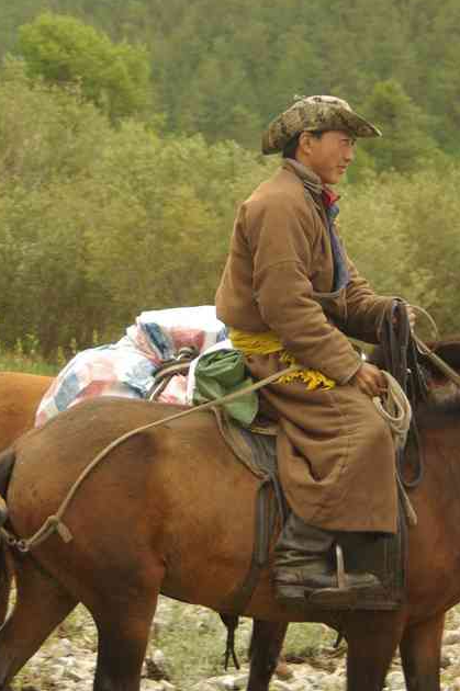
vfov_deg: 12.3
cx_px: 231
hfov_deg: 8.2
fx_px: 3206
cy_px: 347
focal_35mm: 167
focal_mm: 70
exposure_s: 1/125
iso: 100
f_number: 5.6
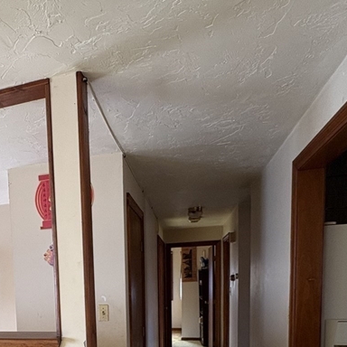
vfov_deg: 44.8
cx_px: 61
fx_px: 374
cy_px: 318
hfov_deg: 46.6
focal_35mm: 33
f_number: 2.2
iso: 160
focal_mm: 2.22
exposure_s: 1/99
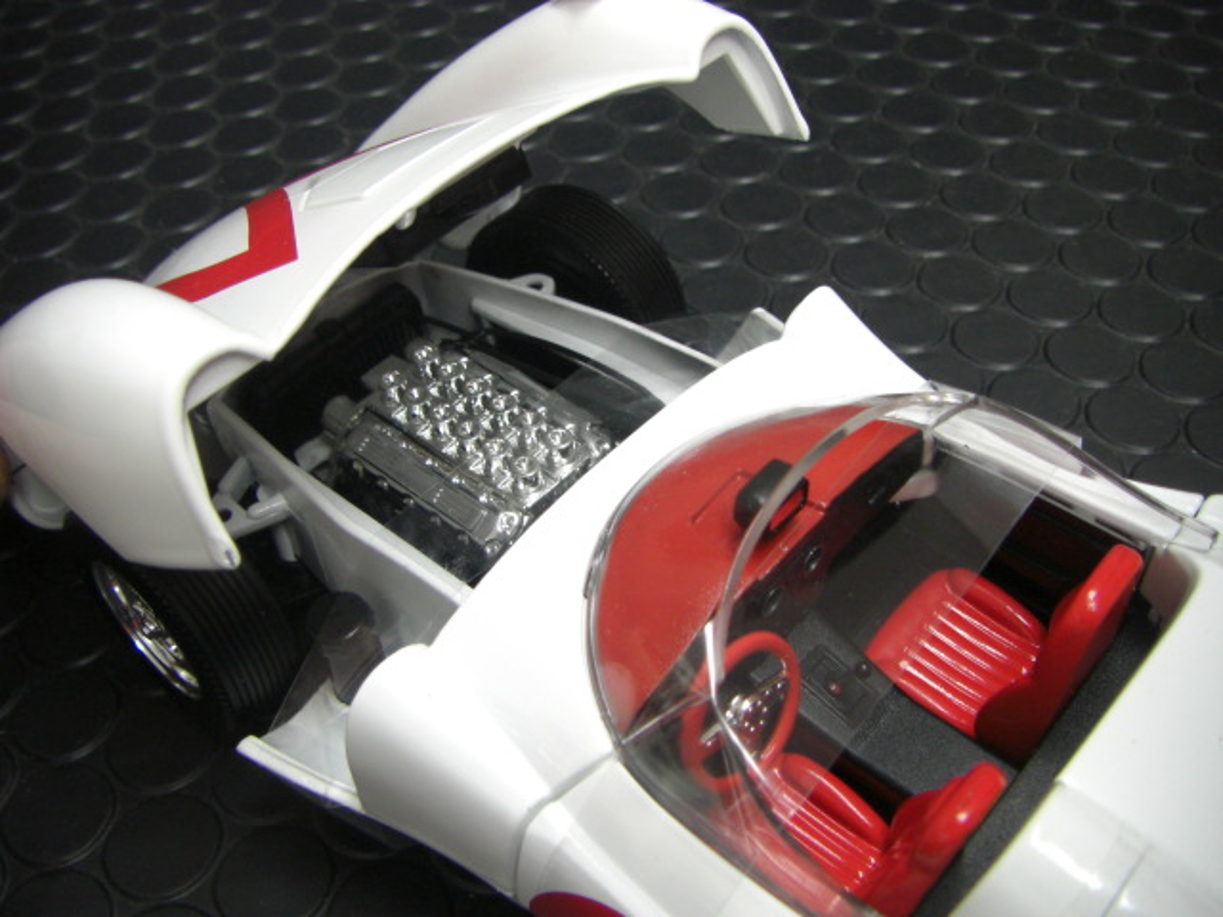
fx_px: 1343
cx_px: 612
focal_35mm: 38
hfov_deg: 49.0
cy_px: 458
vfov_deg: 37.7
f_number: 3.4
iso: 200
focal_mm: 6.3
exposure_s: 1/25
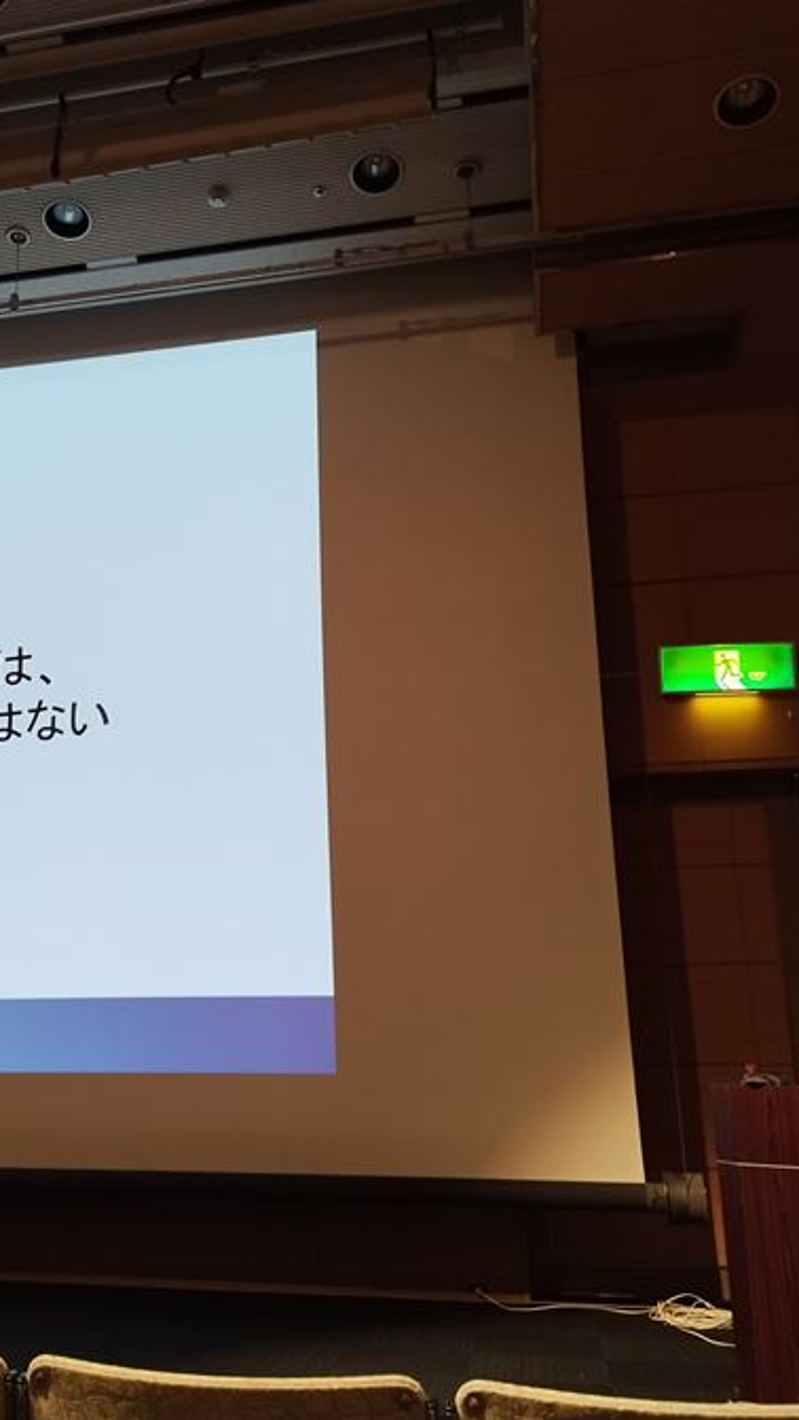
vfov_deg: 56.6
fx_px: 1318
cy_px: 709
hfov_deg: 32.9
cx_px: 175
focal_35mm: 35
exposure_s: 1/25
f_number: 1.89
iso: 640
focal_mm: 5.89
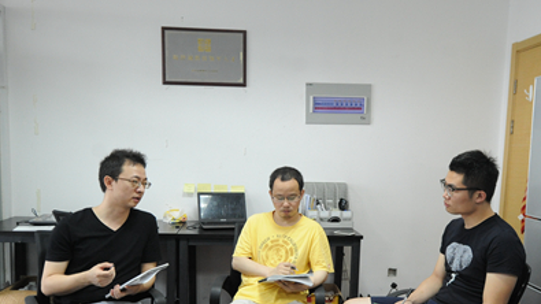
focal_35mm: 35
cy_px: 212
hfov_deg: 56.6
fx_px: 502
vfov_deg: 33.3
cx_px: 294
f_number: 4
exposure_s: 1/100
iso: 3200
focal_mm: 22
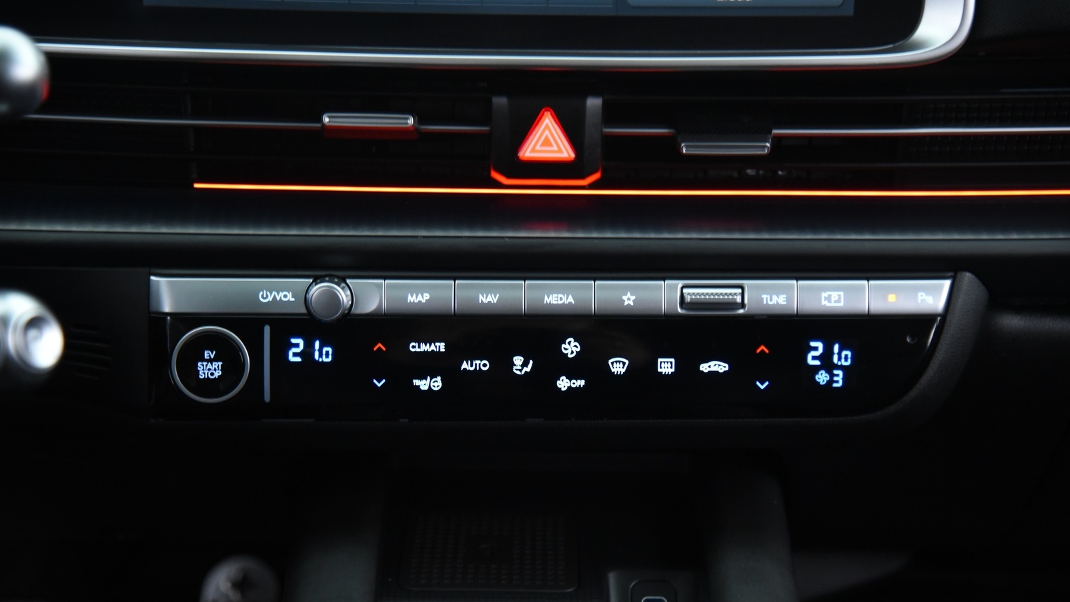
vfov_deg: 16.3
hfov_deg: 28.6
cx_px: 536
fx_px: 2099
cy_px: 346
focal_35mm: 74
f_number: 4
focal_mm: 70
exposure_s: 1/20
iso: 4000
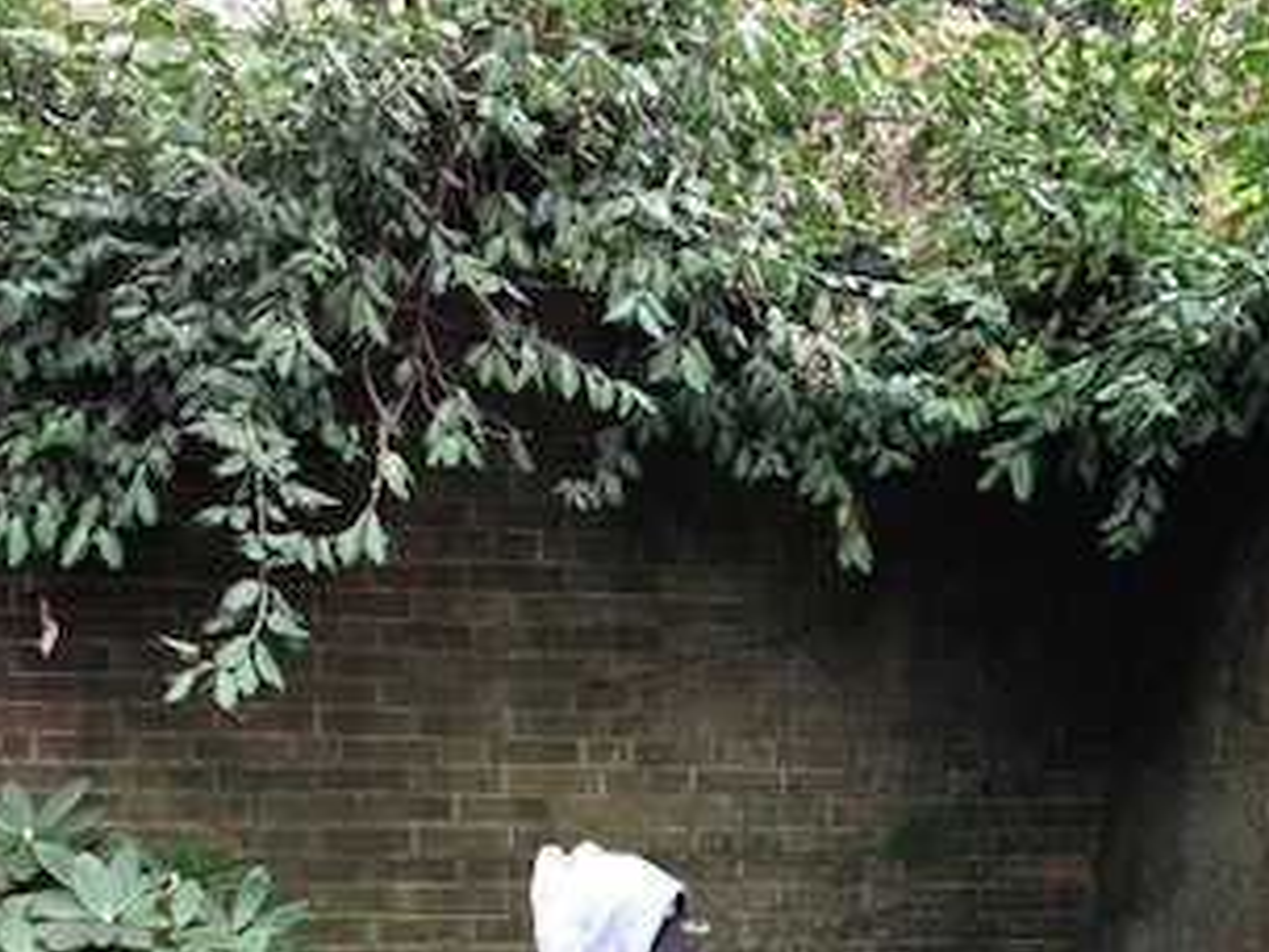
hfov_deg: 31.6
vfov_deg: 22.9
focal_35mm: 61
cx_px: 776
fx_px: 2236
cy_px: 994
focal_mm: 3.99
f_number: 1.8
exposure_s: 1/30
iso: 32
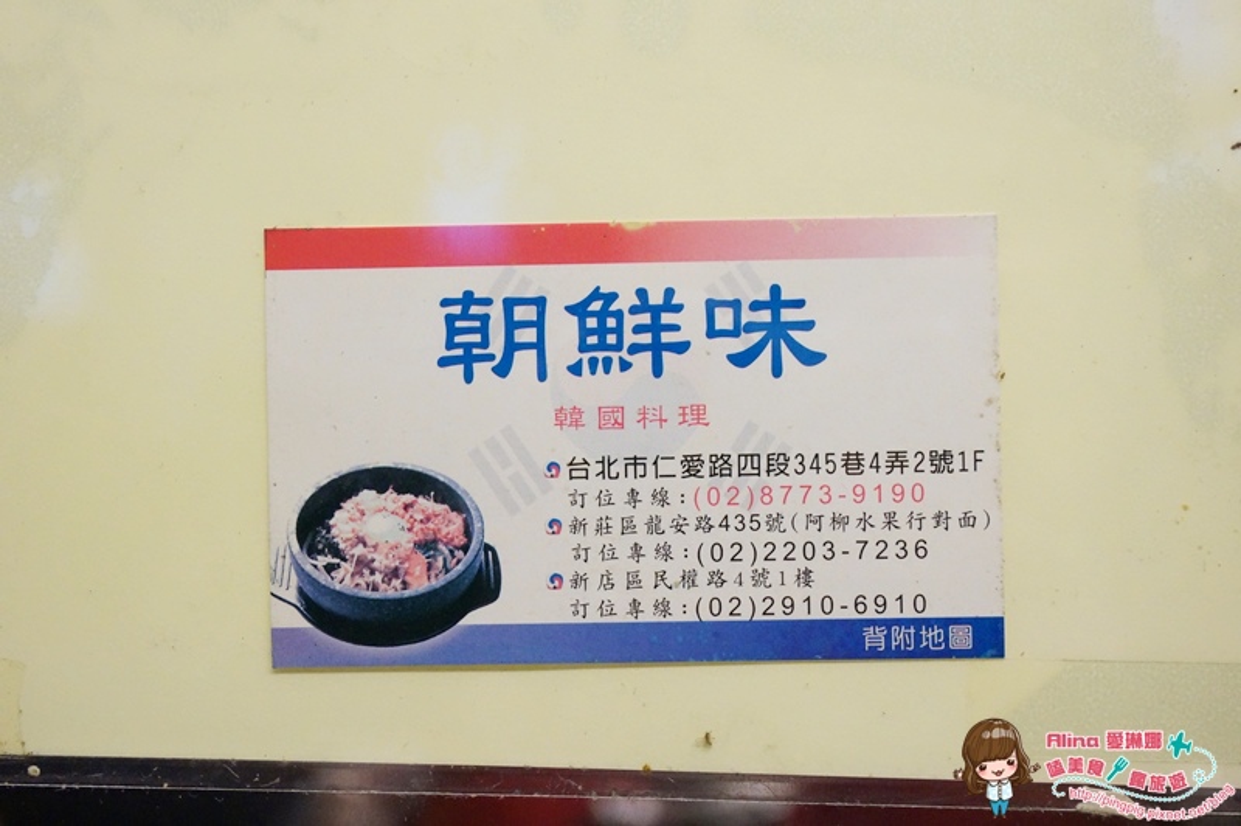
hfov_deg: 33.4
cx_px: 620
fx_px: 2067
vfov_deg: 22.6
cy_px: 413
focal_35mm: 60
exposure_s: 1/125
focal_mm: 40
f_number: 7.1
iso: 3200
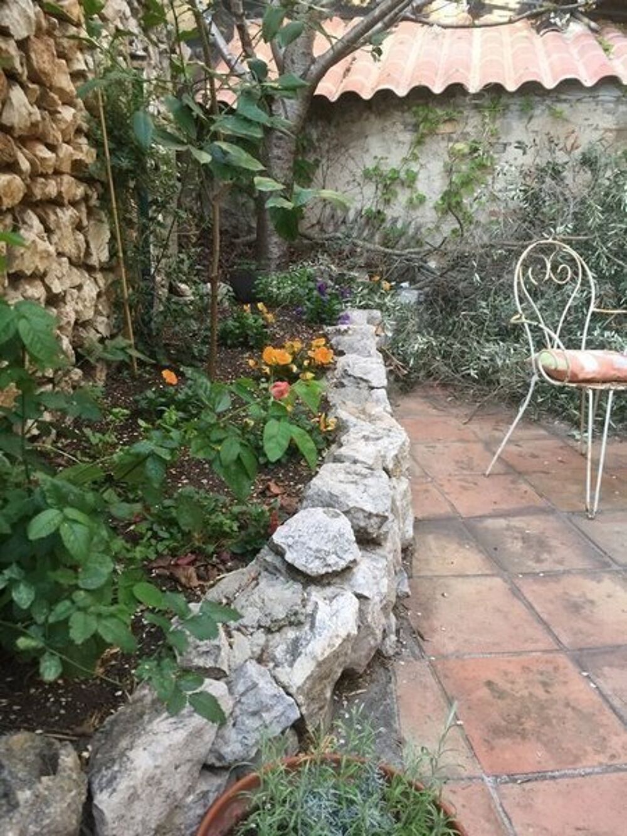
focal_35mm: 29
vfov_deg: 61.7
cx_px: 314
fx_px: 700
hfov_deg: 48.2
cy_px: 418
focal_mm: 4.15
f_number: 2.2
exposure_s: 1/33
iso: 64
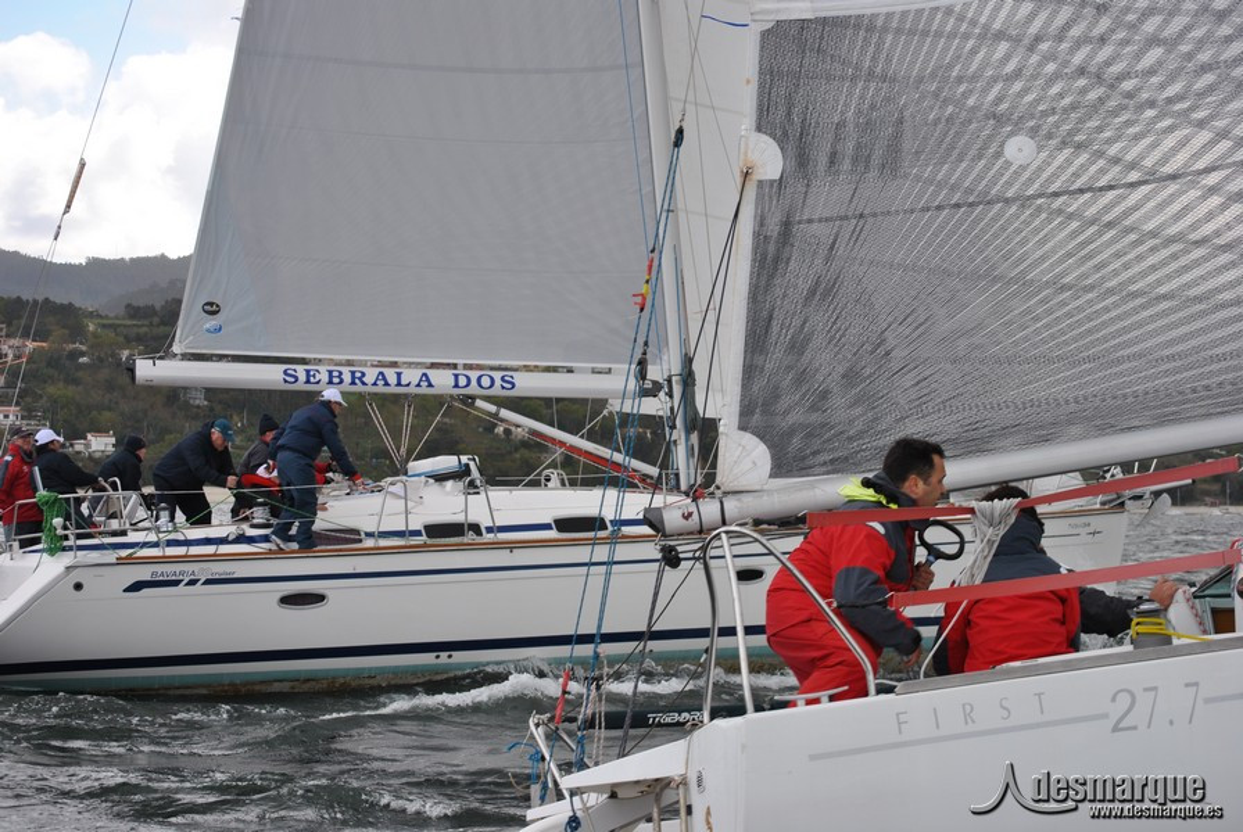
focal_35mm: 82
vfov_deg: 16.6
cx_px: 622
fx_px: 2852
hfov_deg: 24.6
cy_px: 416
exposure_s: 1/200
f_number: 7.1
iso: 100
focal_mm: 55
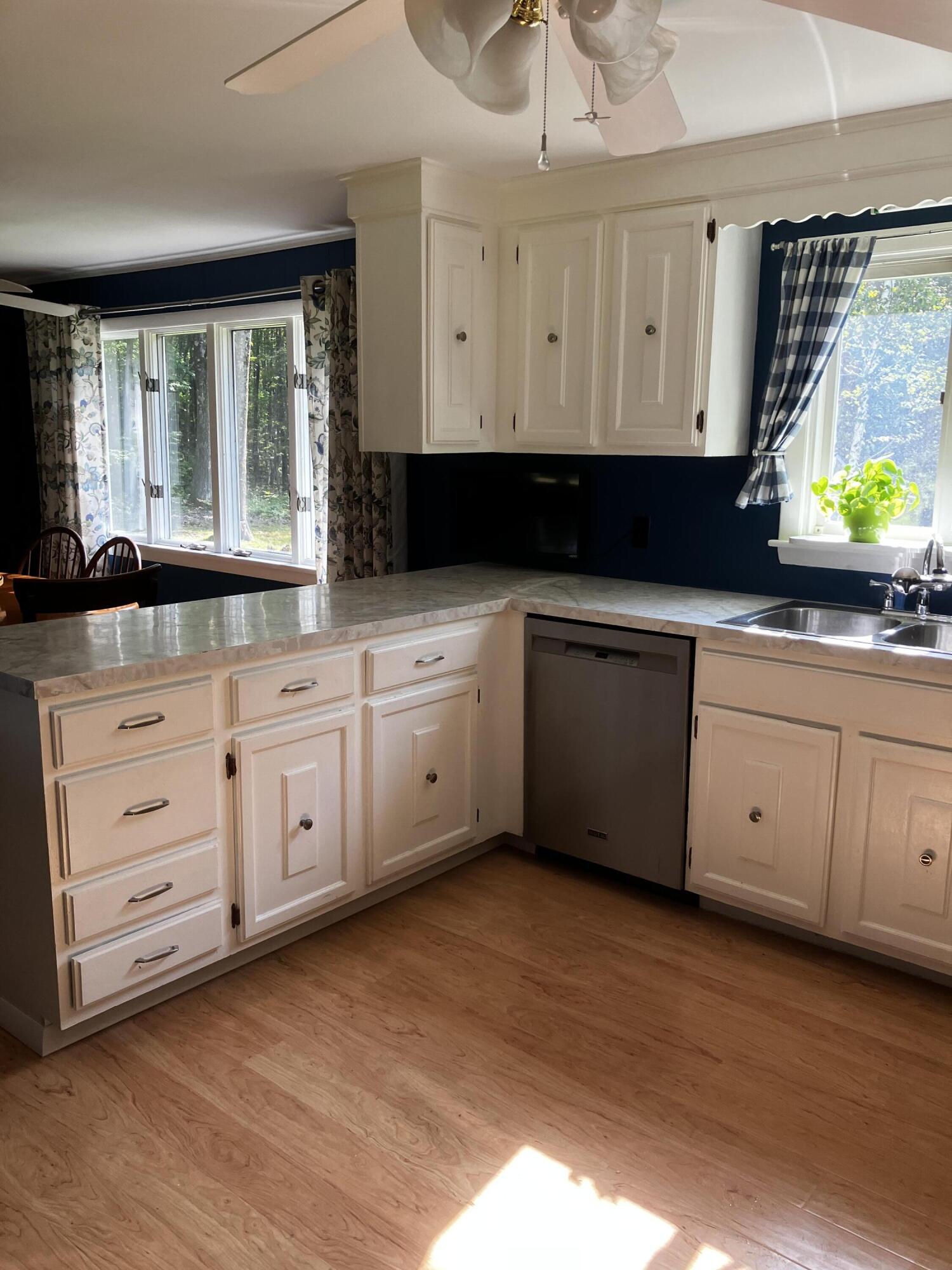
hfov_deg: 49.7
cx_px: 476
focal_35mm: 28
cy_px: 635
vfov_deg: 63.4
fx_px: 1027
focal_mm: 3.99
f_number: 1.8
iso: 64
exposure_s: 1/121
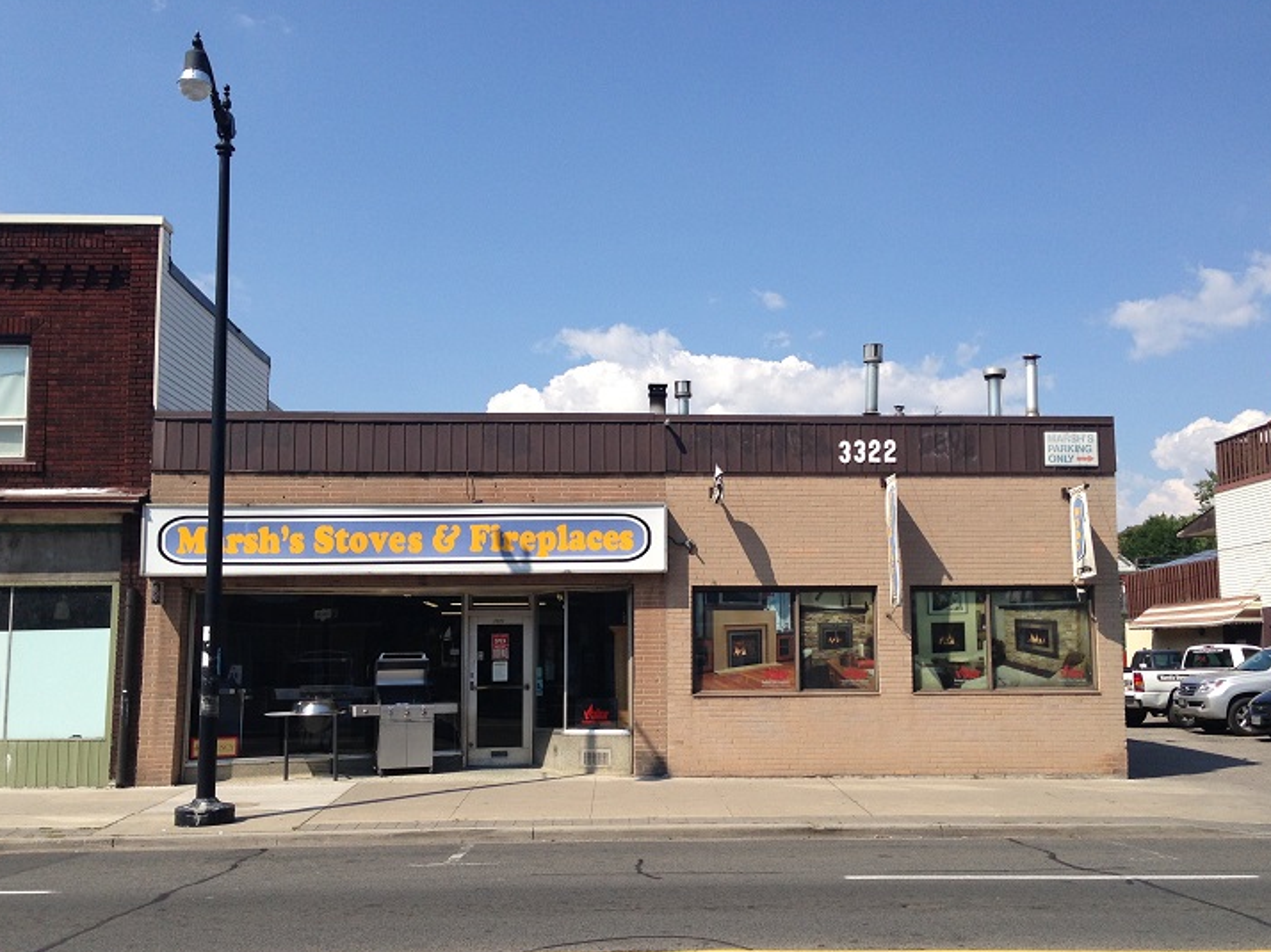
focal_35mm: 37
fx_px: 1358
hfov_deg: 50.1
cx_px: 664
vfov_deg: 38.6
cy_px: 514
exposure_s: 1/1808
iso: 50
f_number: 2.4
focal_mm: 4.13
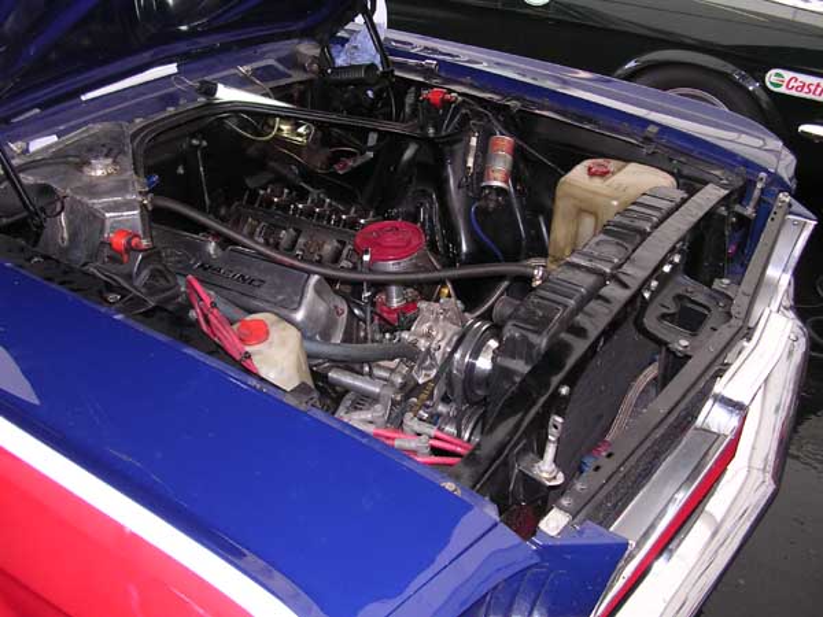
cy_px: 308
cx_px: 412
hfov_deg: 49.0
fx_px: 903
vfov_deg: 37.7
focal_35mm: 38
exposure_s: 1/60.1
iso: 140
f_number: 2.8
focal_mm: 5.8
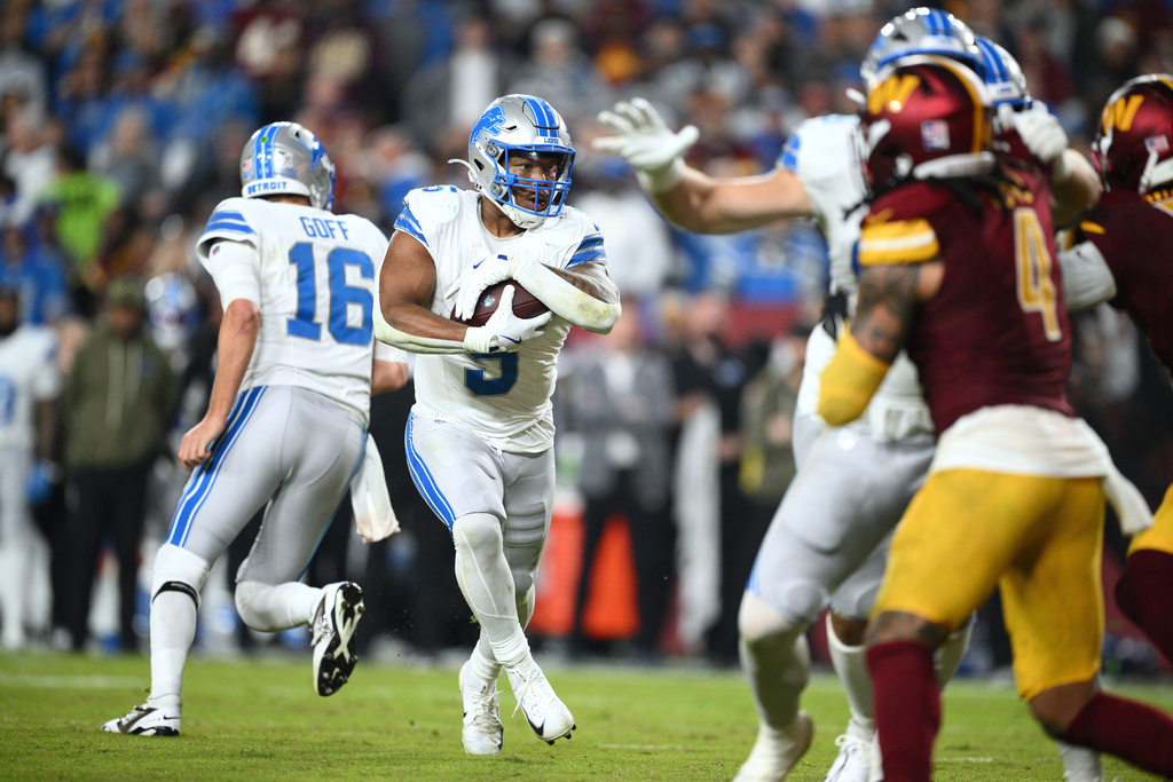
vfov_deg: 3.4
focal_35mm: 400
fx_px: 13034
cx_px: 586
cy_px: 391
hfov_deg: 5.2
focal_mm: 400
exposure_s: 1/2500
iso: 3200
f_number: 2.8
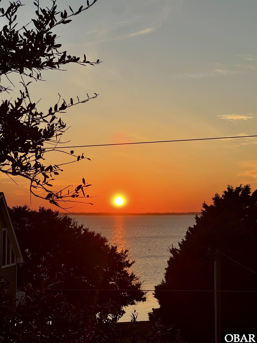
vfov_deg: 25.3
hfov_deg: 19.1
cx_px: 128
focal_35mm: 77
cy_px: 172
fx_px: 762
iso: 32
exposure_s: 1/544
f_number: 2.8
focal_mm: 9
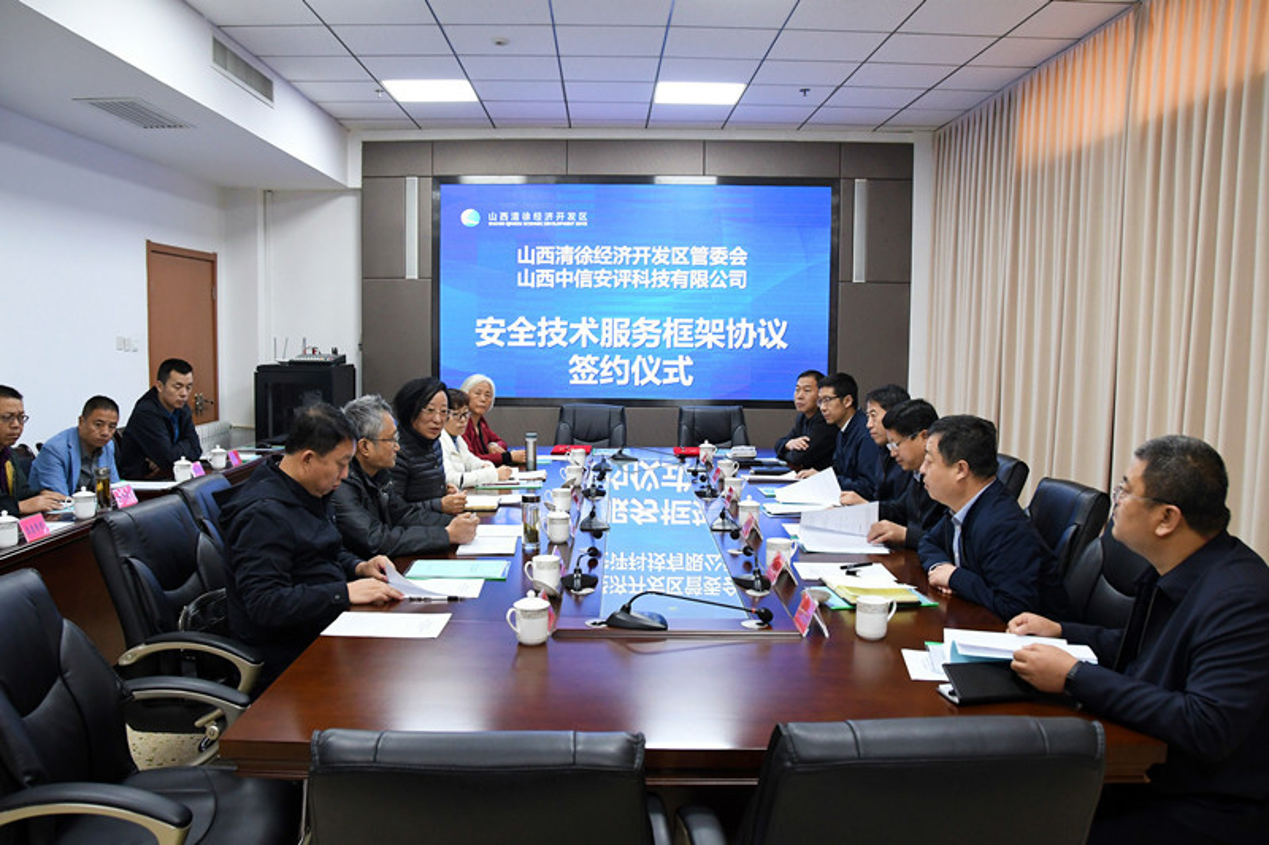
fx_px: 951
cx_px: 634
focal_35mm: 27
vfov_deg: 47.9
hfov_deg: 67.4
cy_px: 422
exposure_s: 1/100
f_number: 5
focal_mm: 18
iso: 2000
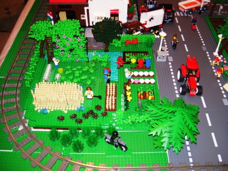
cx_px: 114
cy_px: 86
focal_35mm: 36
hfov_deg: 51.4
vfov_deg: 39.7
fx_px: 237
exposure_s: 1/60
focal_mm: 6
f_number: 2.7
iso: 80
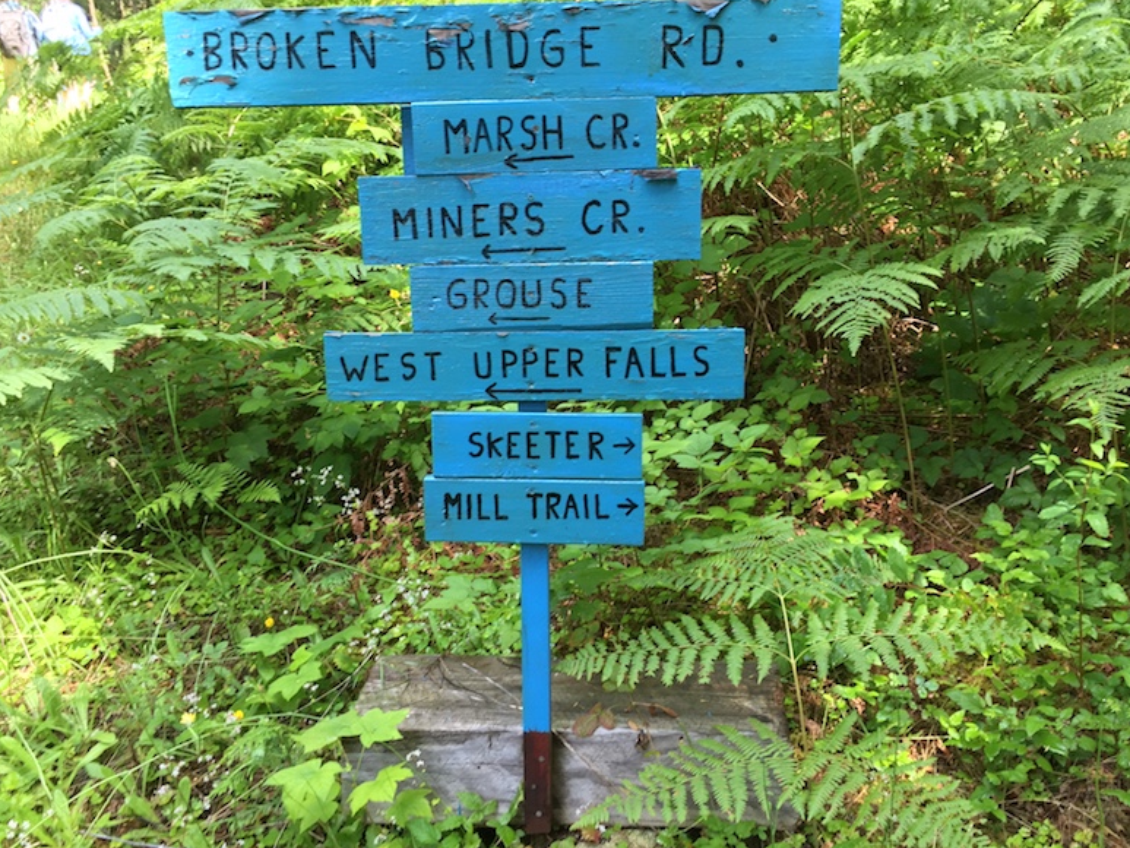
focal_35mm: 30
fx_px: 979
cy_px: 412
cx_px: 557
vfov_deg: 46.8
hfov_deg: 60.0
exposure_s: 1/60
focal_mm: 4.15
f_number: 2.2
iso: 40
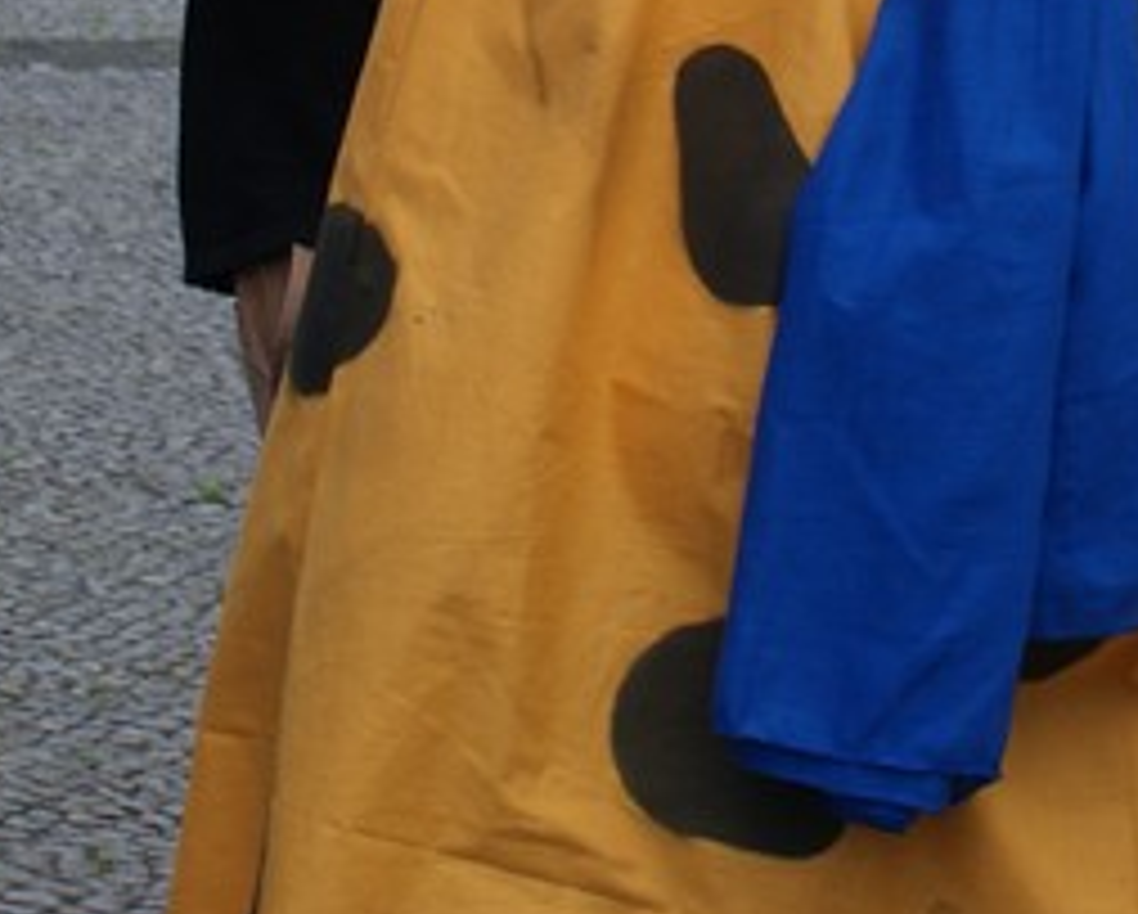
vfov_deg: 7.8
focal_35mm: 195
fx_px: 6570
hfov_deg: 9.9
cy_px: -498
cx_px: 958
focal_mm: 35
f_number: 9
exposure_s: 1/200
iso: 100
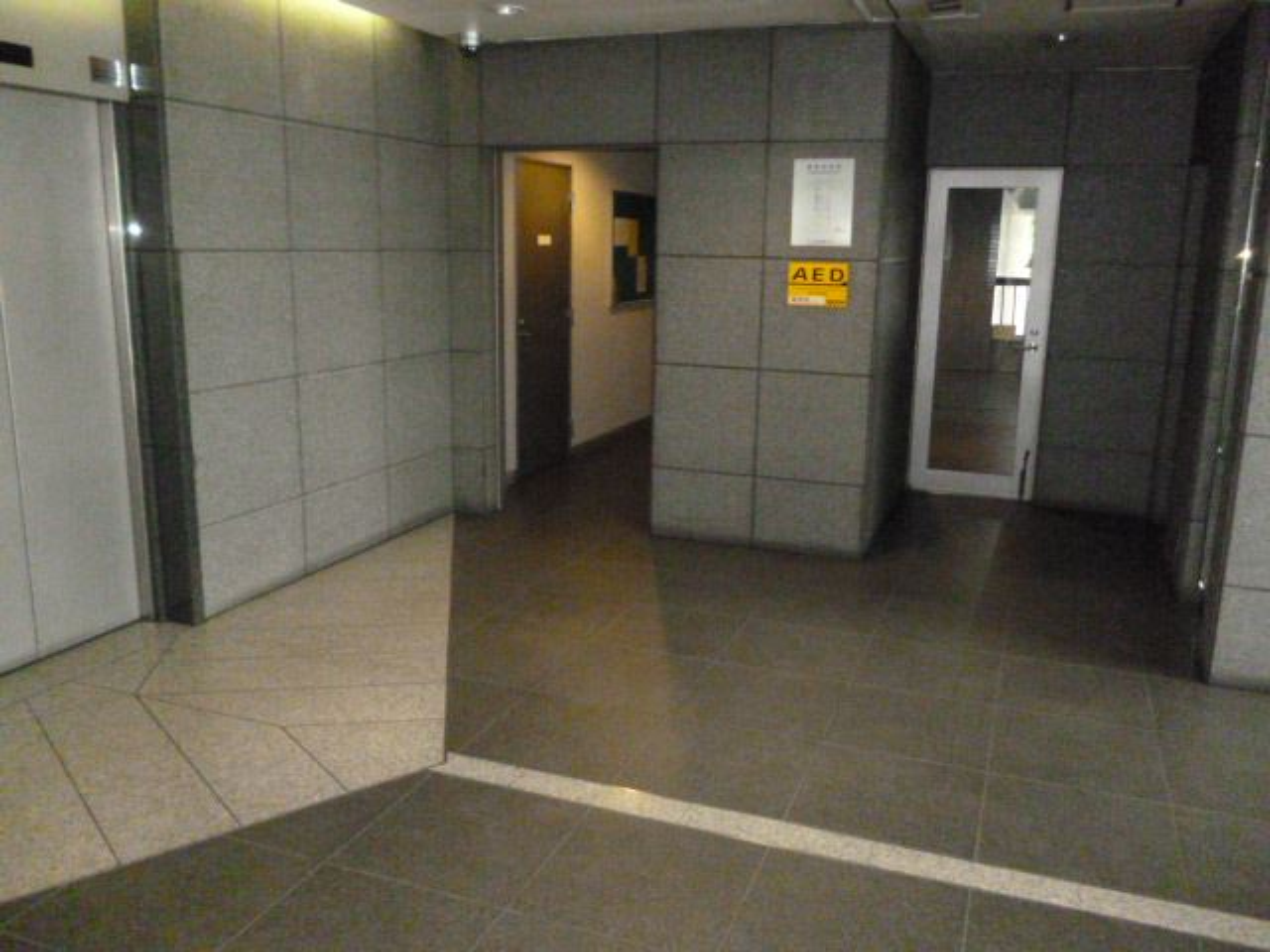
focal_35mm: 28
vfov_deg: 49.7
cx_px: 635
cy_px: 476
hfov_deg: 63.4
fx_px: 1027
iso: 1600
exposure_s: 1/60
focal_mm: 5
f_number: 3.1
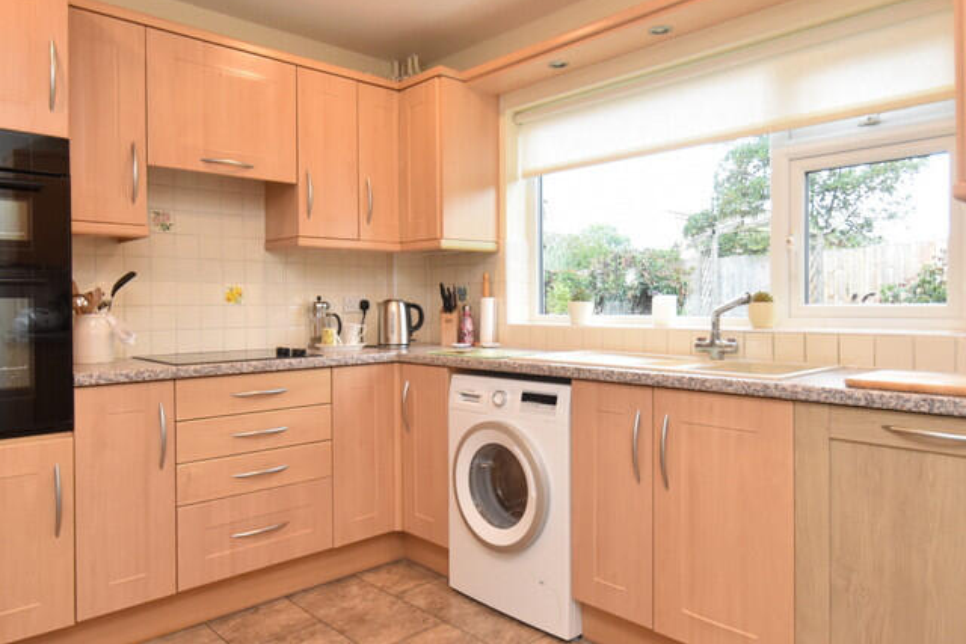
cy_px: 278
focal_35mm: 24
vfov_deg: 53.0
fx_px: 644
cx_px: 483
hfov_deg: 73.7
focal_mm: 10
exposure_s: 1/125
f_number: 4
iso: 1000
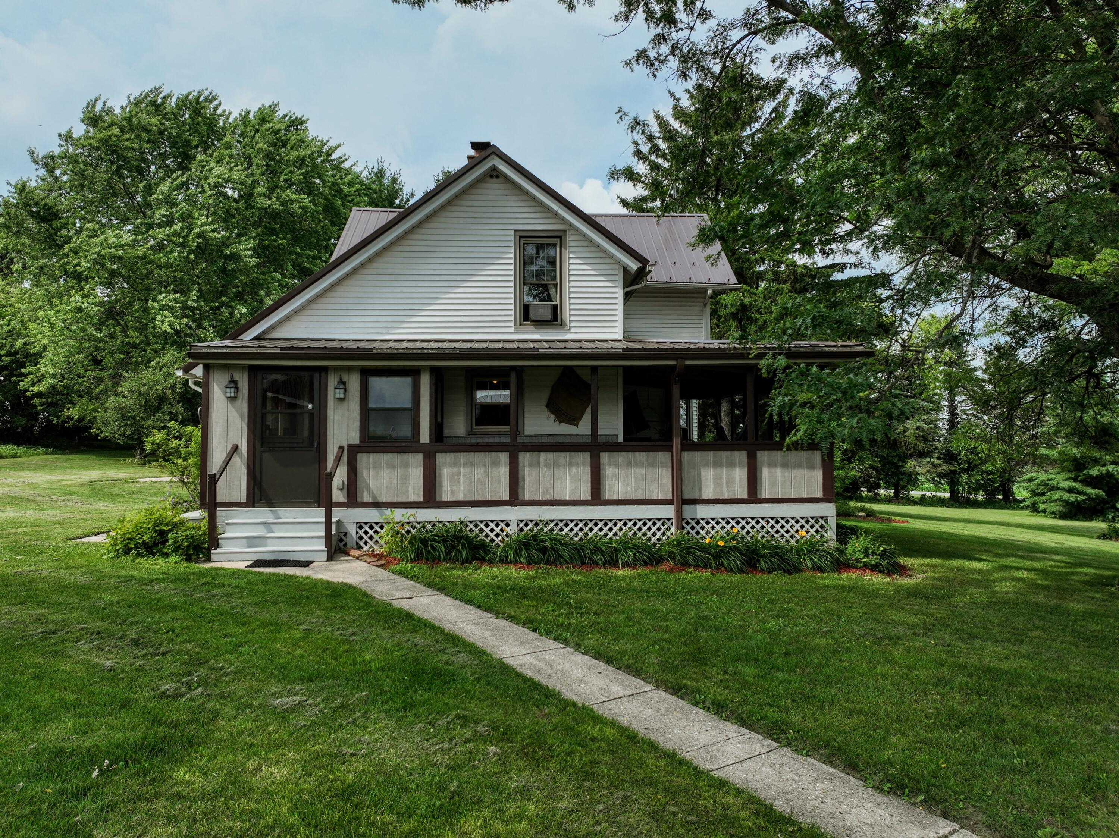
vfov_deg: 56.8
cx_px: 560
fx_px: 775
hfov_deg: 71.6
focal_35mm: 24
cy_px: 419
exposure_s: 1/2000
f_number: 2.8
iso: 300
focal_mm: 12.29
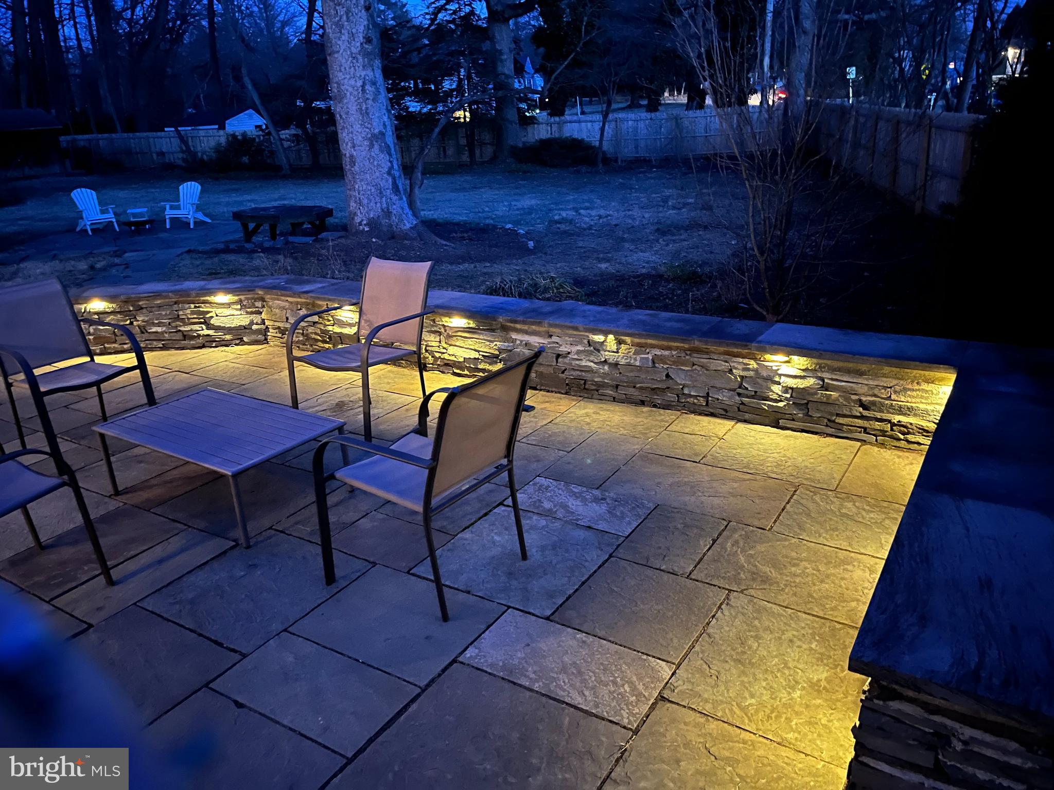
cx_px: 527
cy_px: 395
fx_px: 792
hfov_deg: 67.3
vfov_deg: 53.1
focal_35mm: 26
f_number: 1.6
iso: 1000
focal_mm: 5.1
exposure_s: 1/5
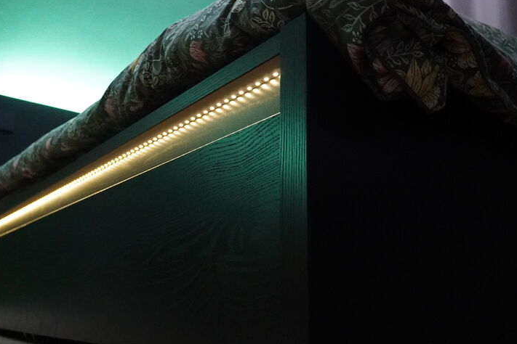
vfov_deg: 35.0
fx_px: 546
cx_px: 204
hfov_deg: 50.3
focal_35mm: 38
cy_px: 187
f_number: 3.5
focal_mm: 18
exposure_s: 1/13
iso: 6400
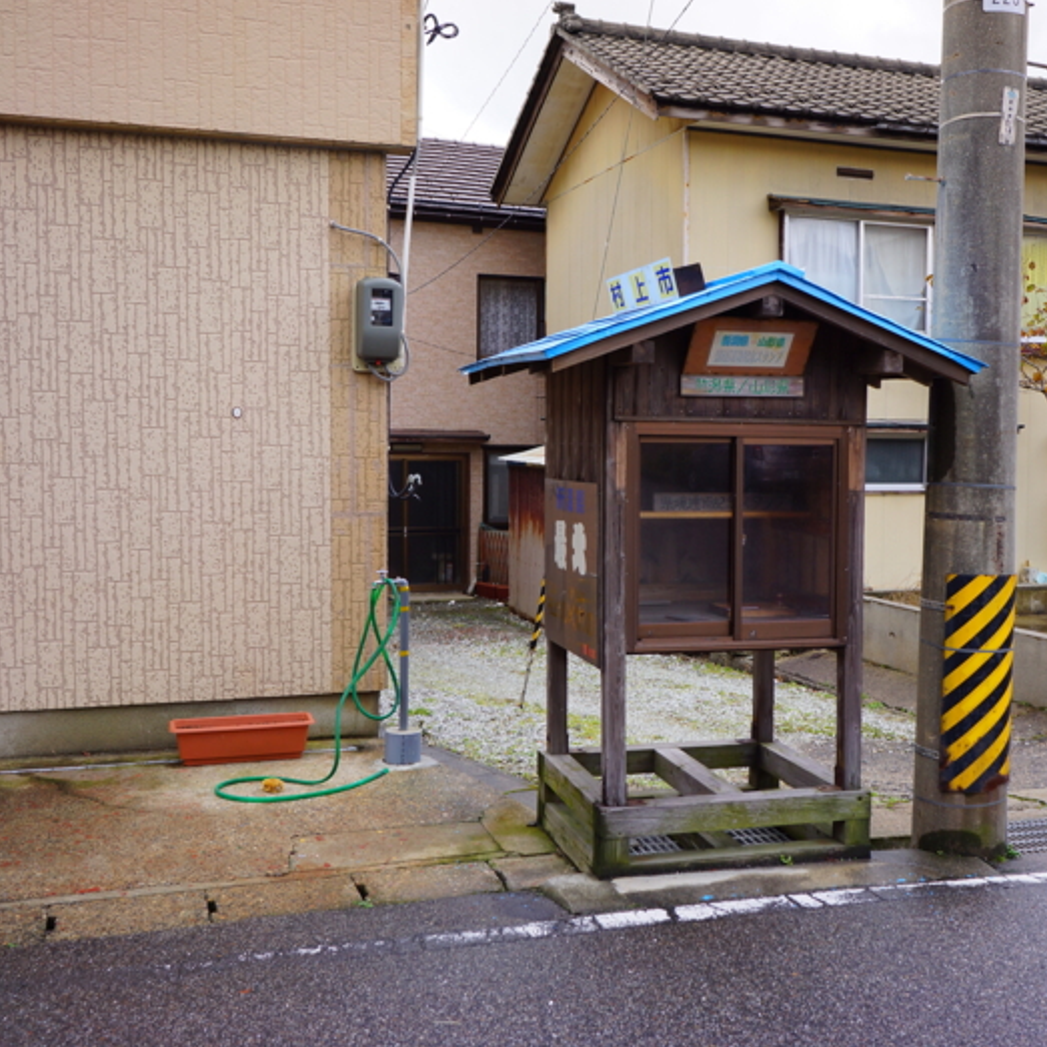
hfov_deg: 42.6
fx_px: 1335
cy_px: 519
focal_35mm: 39
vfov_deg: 42.8
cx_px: 641
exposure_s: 1/100
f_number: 5
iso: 100
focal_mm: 20
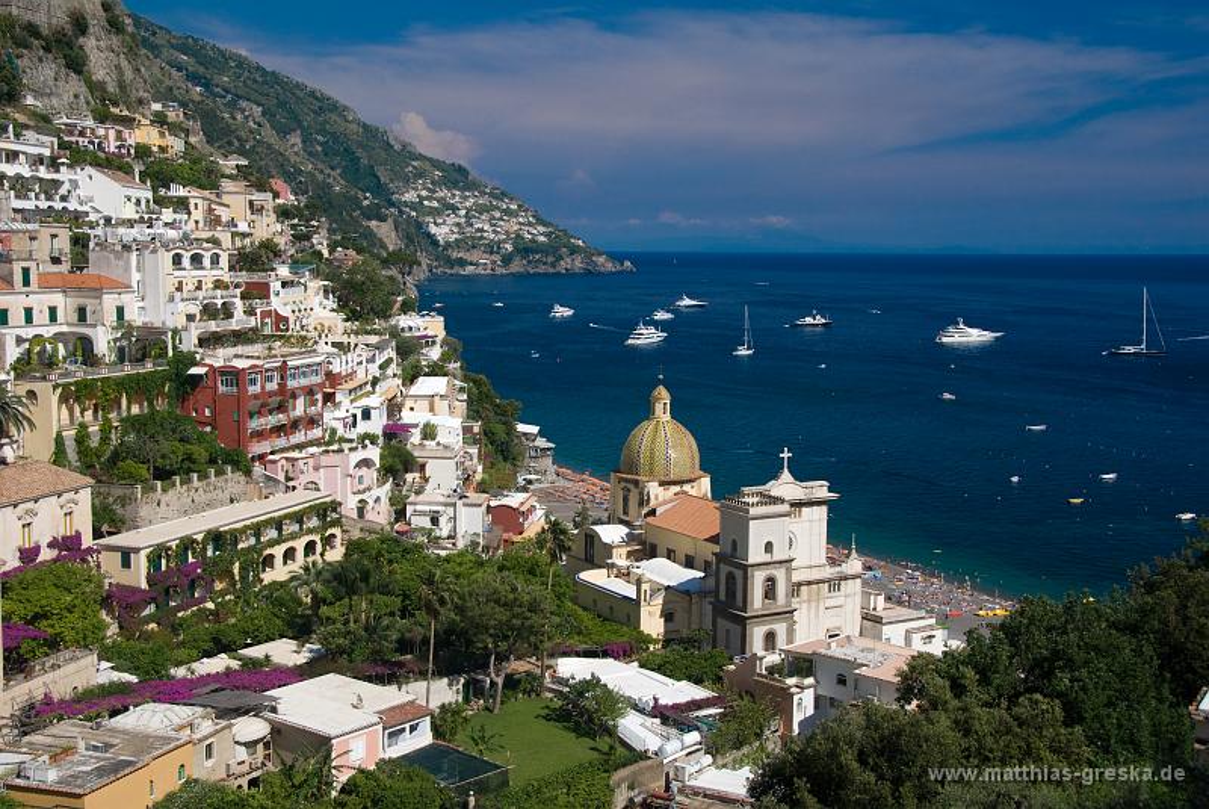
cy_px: 404
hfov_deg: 44.9
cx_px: 604
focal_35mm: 44
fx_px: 1462
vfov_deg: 30.9
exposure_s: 1/180
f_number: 8
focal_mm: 29
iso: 200
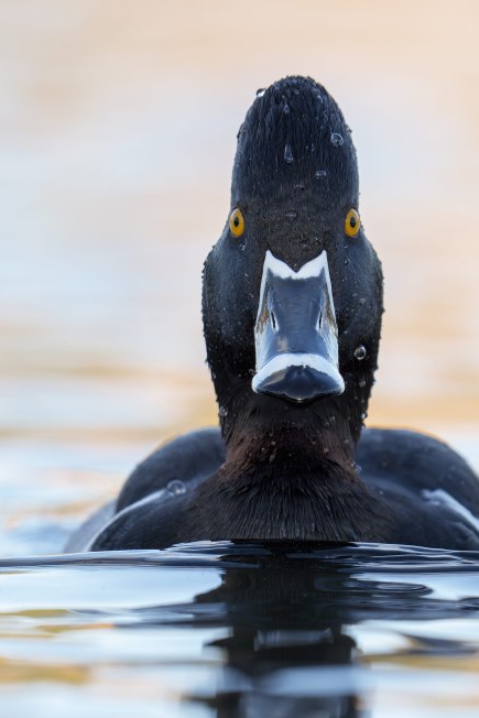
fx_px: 14900
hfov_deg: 1.8
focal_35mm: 747
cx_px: 293
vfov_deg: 2.8
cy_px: 425
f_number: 6.3
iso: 1600
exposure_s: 1/1000
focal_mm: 541
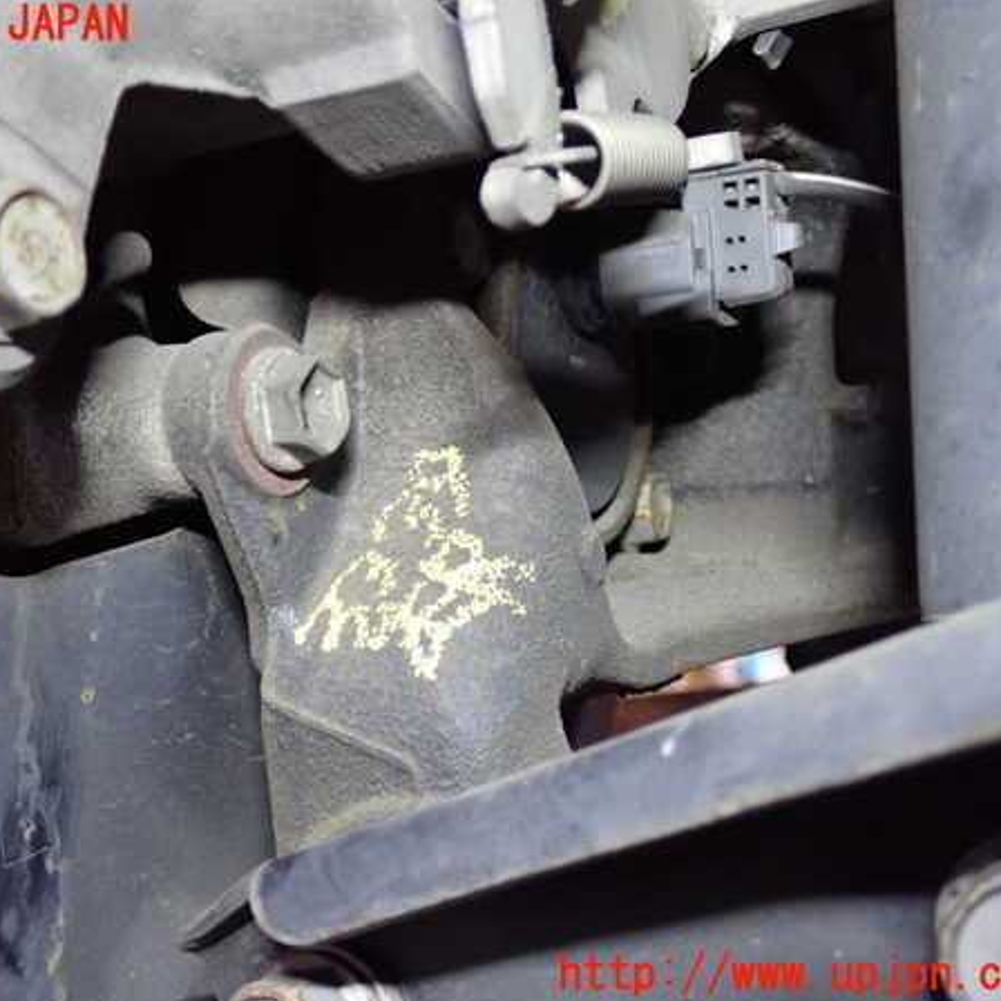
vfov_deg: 37.6
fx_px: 1472
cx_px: 393
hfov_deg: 37.4
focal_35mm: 45
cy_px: 500
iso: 800
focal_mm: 6.83
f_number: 2.7
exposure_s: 1/40
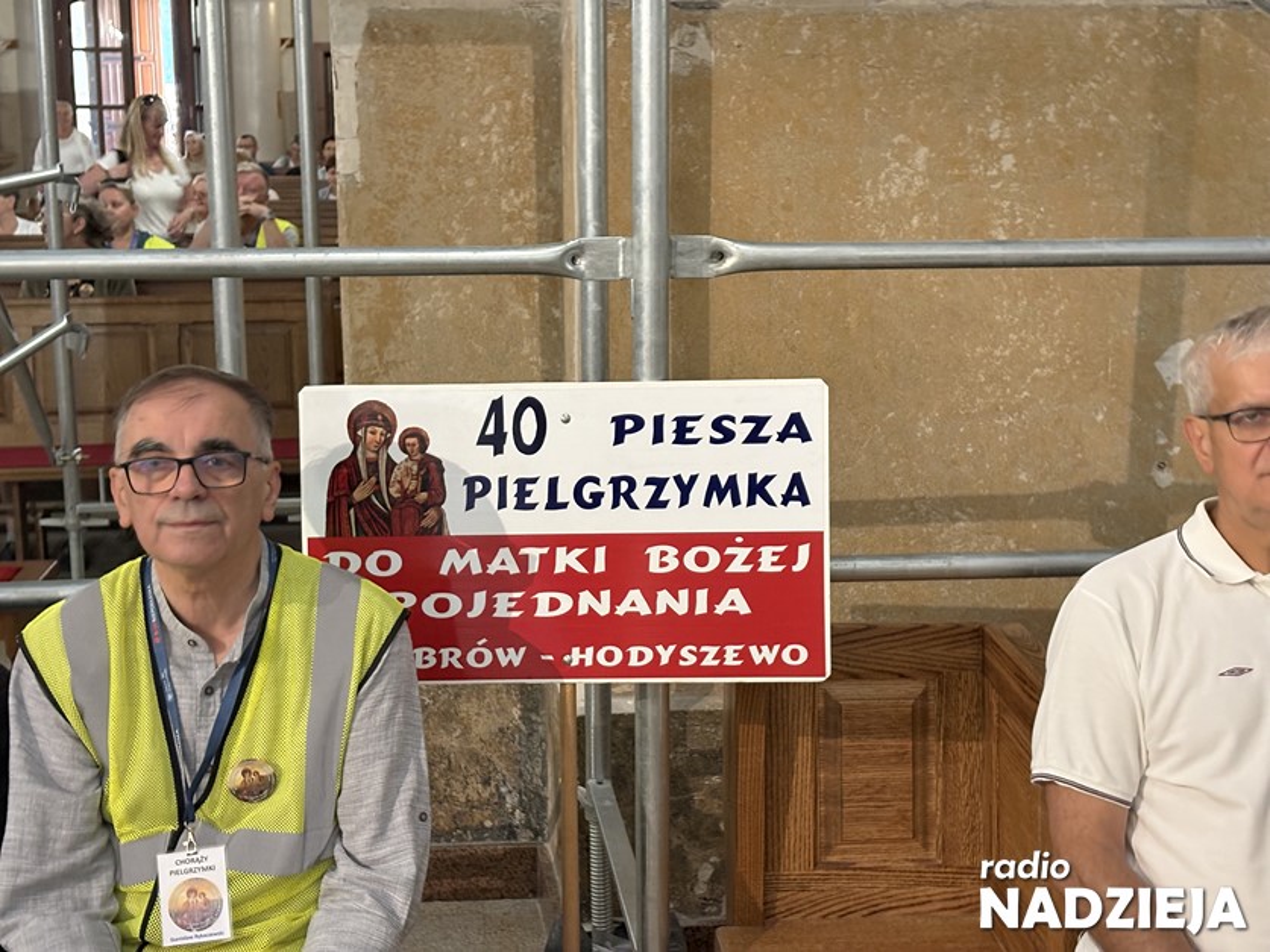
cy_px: 476
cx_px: 635
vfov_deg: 28.0
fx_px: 1908
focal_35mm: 52
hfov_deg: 36.8
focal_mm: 5.96
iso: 250
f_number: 1.6
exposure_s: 1/25
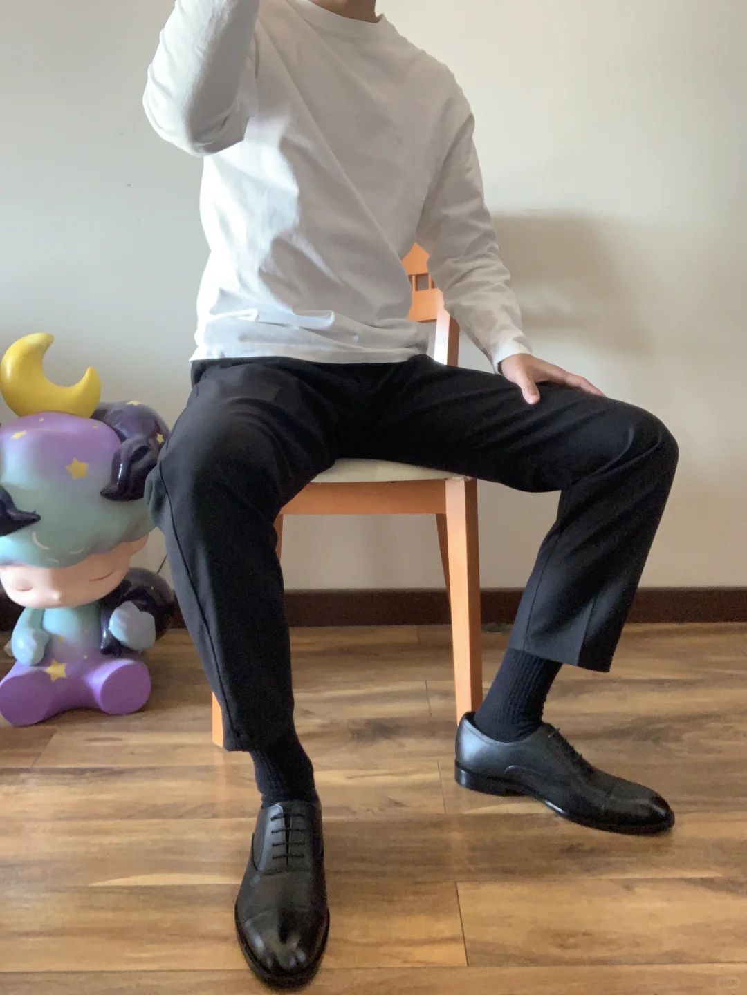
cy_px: 498
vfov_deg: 56.8
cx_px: 374
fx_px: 921
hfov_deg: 44.2
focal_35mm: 32
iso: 320
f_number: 2.2
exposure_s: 1/60
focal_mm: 2.87
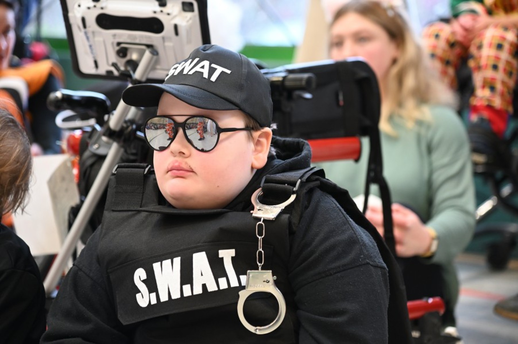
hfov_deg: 17.1
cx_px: 259
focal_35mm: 120
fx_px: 1725
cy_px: 172
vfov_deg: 11.4
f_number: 4
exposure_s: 1/125
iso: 3200
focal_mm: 120
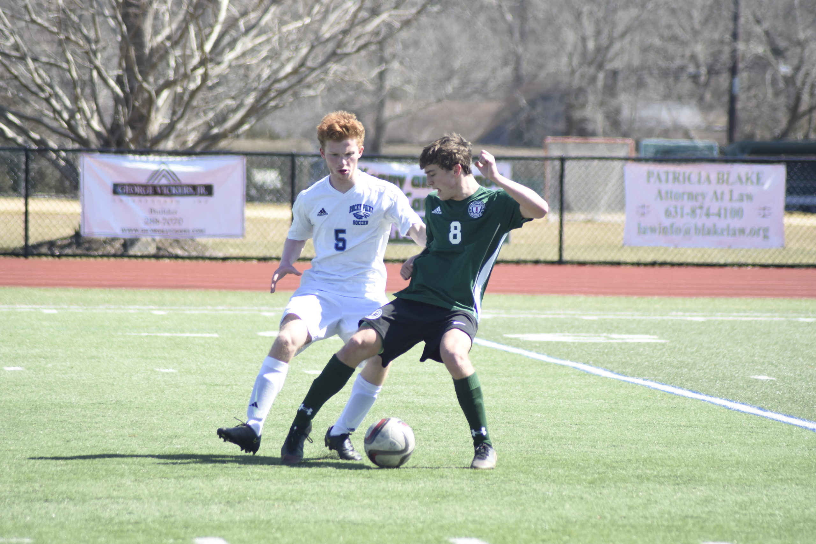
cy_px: 272
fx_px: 6290
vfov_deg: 5.0
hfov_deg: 7.4
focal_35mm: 278
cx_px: 408
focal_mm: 185
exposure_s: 1/1600
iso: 640
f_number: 5
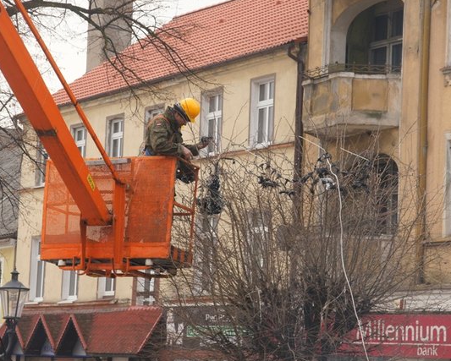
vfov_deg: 12.9
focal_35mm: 120
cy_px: 181
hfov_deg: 16.0
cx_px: 245
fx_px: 1603
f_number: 10
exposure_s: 1/200
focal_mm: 70
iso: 800
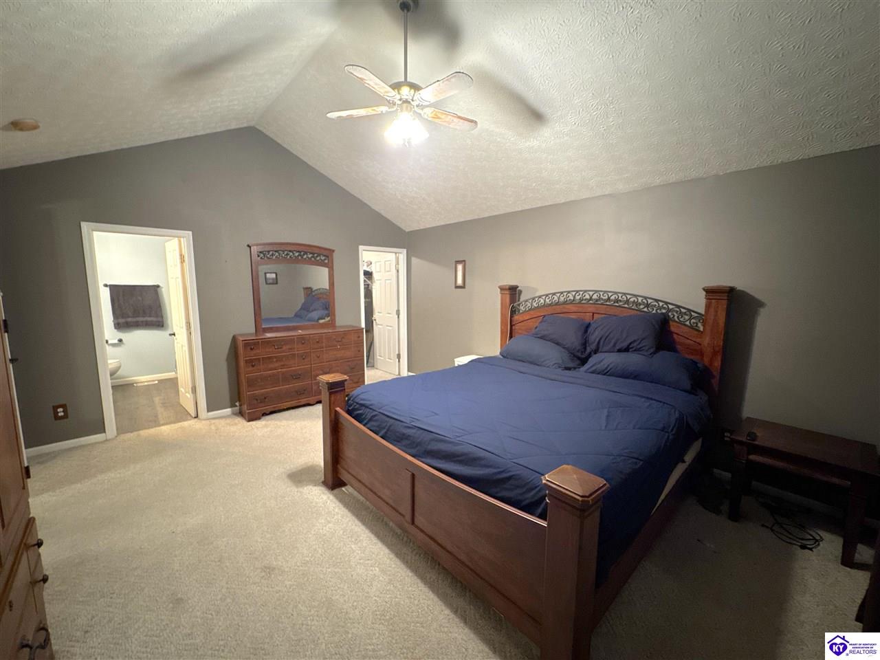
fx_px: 356
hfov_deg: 102.1
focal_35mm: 14
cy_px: 330
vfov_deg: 85.7
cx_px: 440
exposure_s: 1/40
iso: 1250
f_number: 2.2
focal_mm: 2.22
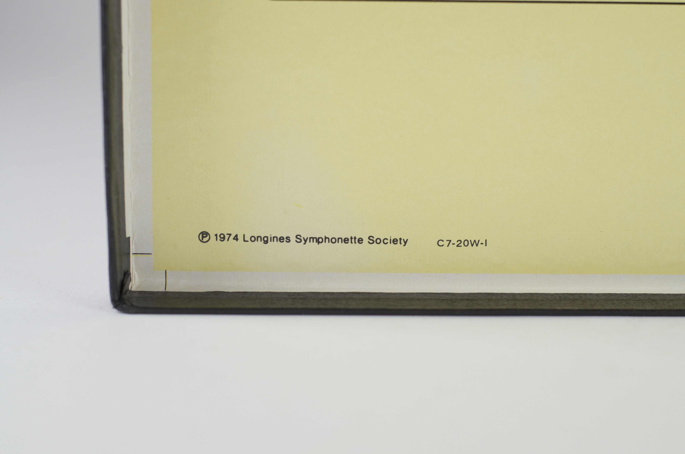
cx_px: 342
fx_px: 1424
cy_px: 227
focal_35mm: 75
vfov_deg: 18.1
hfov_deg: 27.0
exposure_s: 1/125
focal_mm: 50
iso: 500
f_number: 3.5
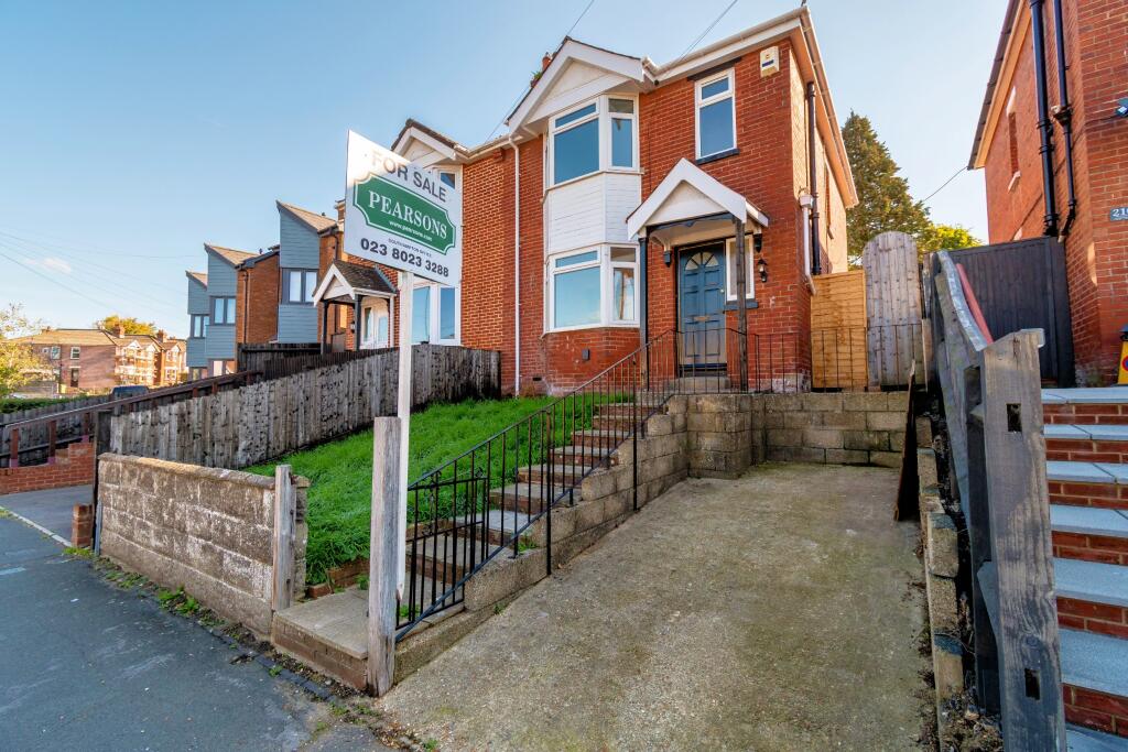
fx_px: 470
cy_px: 376
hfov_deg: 100.4
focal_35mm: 15
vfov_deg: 77.3
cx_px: 564
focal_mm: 10
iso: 250
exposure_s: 1/400
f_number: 7.1
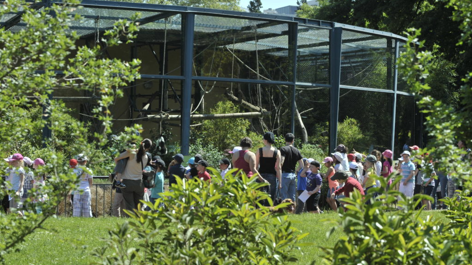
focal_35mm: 105
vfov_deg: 11.5
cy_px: 129
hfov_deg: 20.4
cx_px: 236
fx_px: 1314
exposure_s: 1/320
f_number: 9
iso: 250
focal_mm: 100
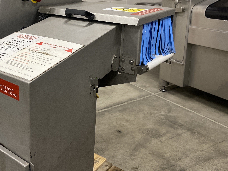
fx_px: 263
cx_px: 65
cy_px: 45
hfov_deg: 45.6
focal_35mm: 40
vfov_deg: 35.2
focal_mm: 4.25
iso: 250
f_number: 1.8
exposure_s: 1/50
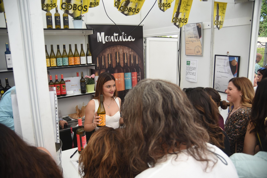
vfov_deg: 45.0
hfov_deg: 63.6
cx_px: 134
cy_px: 89
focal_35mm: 29
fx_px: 215
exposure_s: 1/320
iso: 220
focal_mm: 29
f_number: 5.6
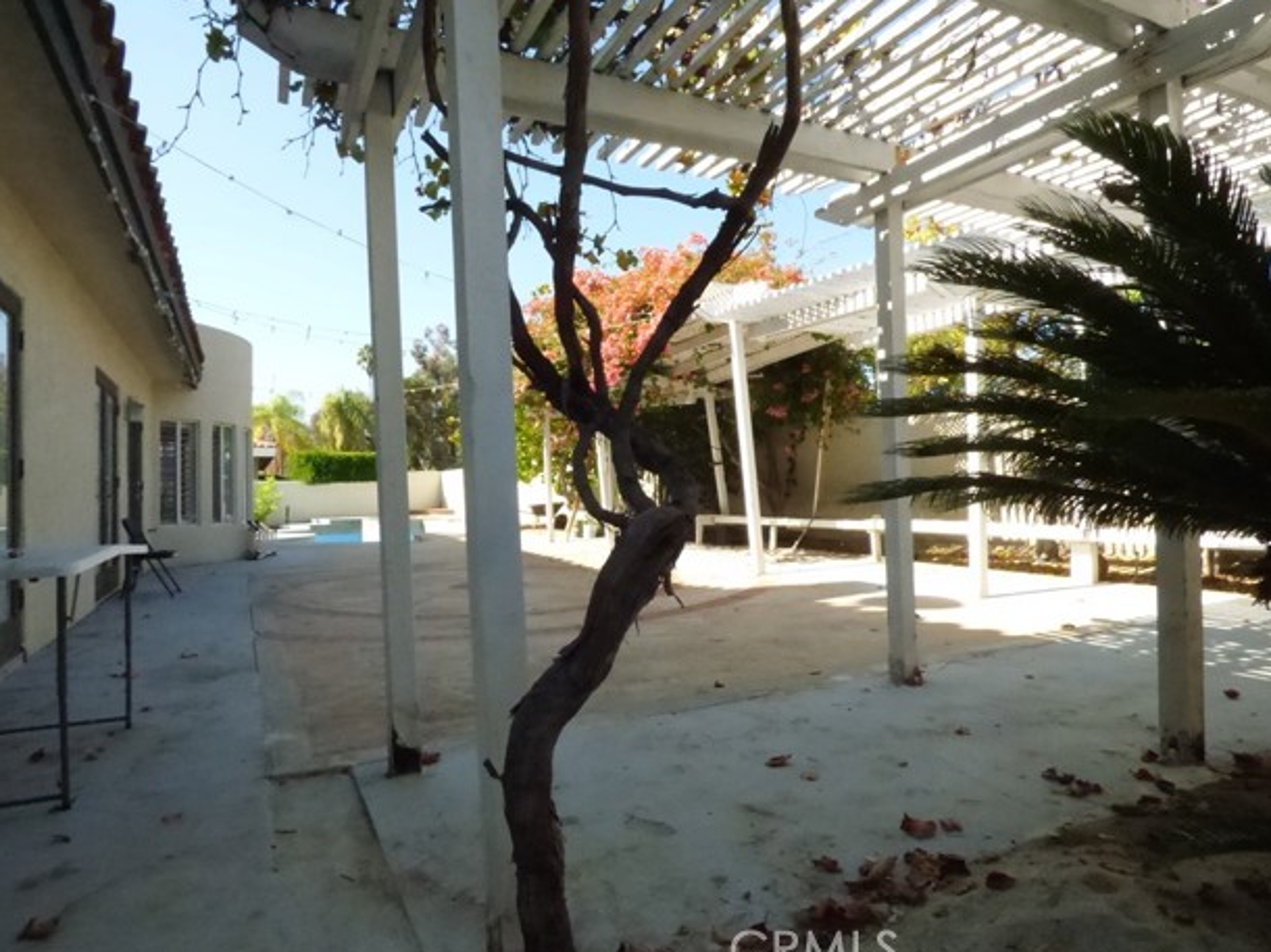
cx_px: 615
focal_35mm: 21
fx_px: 771
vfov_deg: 63.4
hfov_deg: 79.0
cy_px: 479
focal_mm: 3.58
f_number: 6.3
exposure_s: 1/1600
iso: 1600
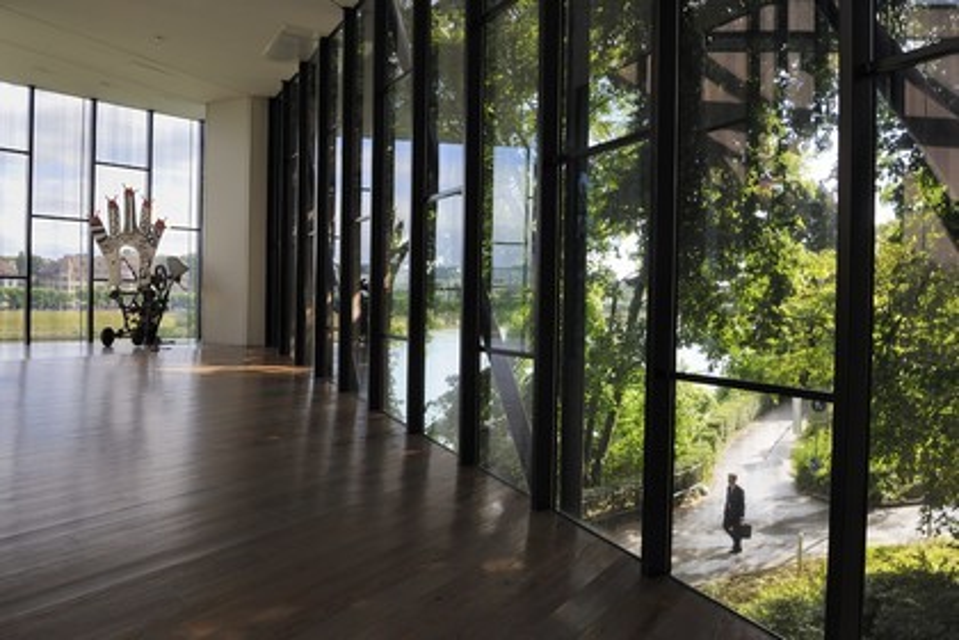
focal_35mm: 24
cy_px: 320
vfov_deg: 53.1
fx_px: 639
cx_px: 480
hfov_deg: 73.7
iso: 800
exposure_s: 1/125
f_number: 9
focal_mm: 24
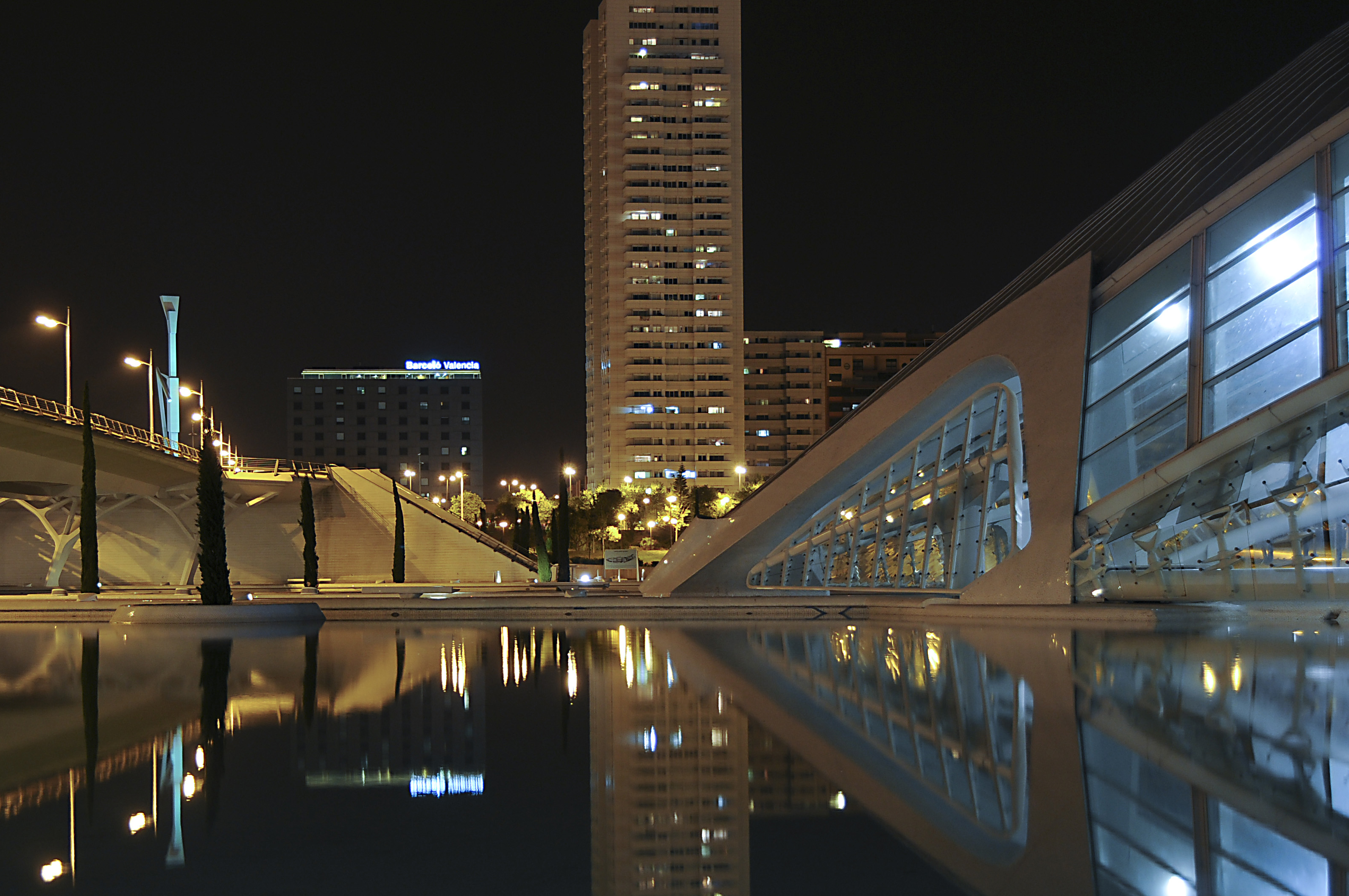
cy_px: 523
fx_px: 2346
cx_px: 490
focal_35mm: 63
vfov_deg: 21.6
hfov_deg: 31.9
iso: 200
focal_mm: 31
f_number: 4
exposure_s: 1.3
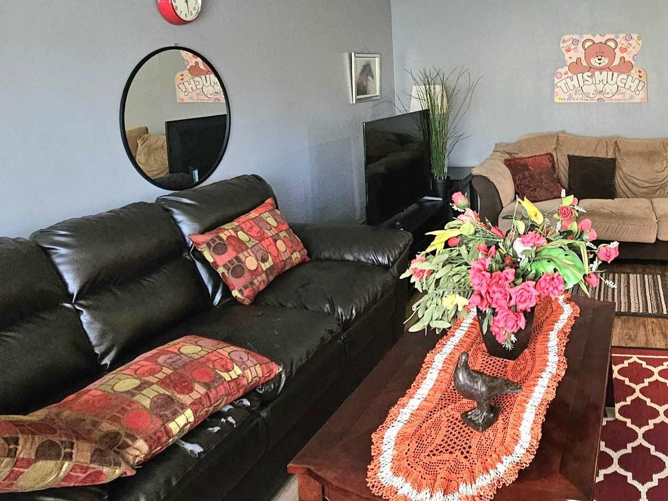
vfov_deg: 47.8
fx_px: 540
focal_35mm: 28
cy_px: 124
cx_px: 530
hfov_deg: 58.8
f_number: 2.2
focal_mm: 2.2
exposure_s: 1/30
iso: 500
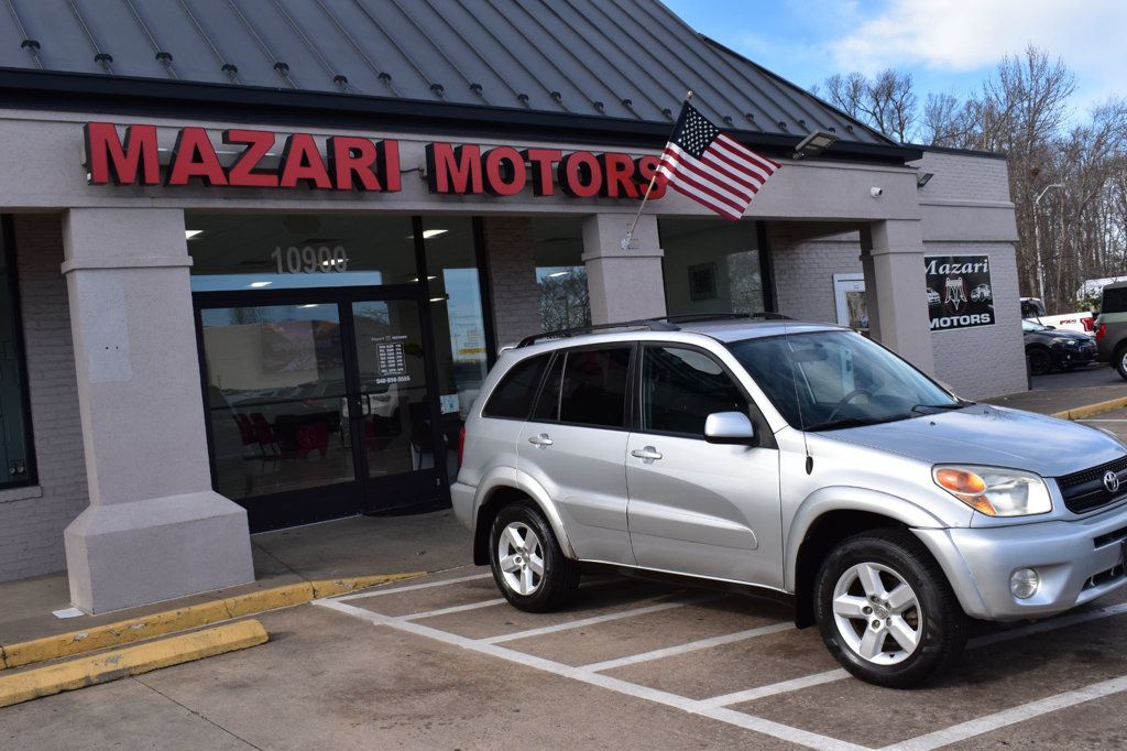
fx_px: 1080
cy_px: 376
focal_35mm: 34
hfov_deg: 55.1
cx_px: 564
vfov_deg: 38.3
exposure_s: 1/400
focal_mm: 23
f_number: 11
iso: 400
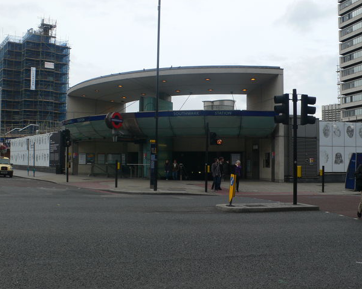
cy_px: 144
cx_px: 195
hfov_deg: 50.2
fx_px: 386
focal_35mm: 36
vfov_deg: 41.1
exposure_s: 1/320
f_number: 4
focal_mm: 6.3
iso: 80
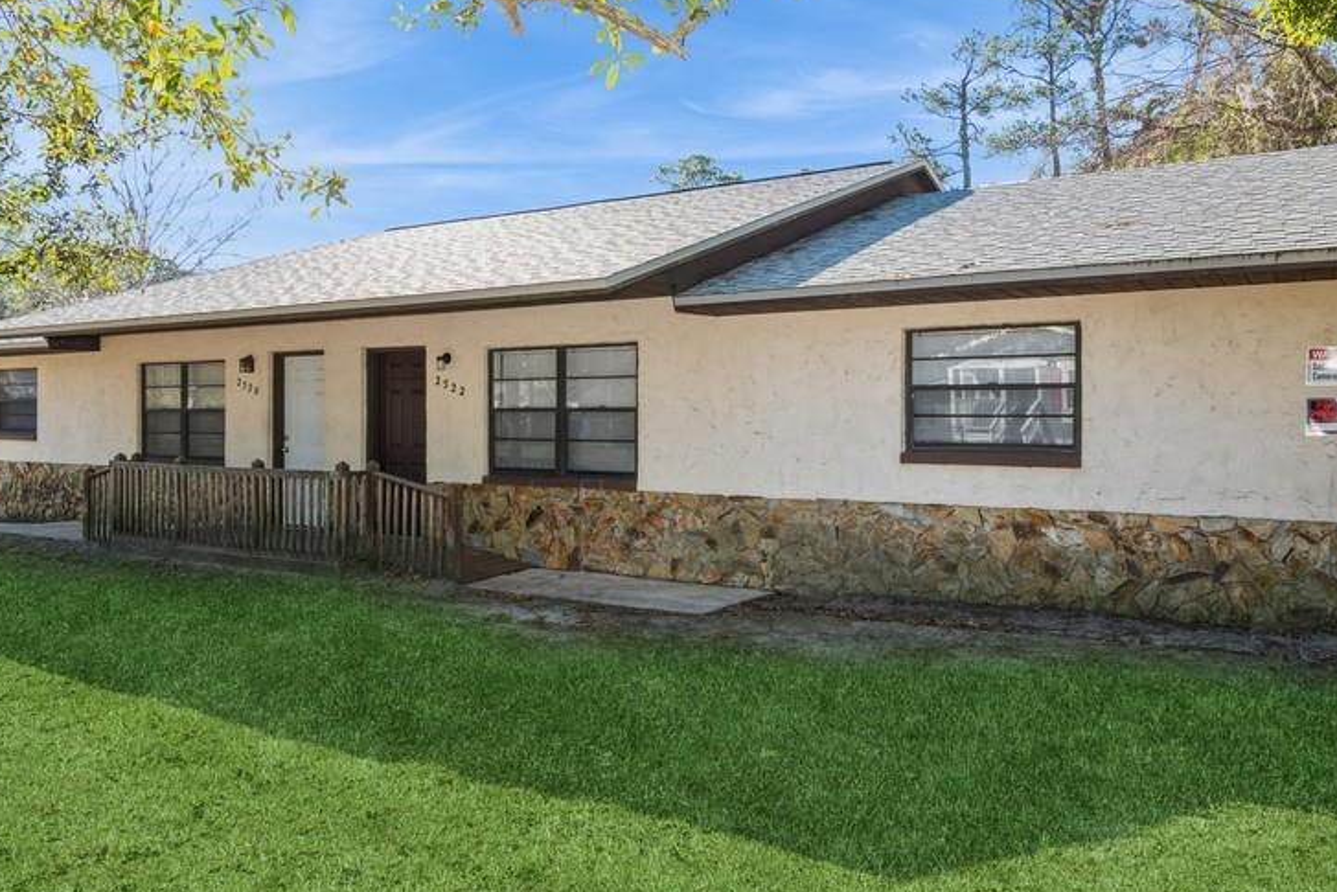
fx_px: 966
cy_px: 406
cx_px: 682
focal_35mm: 26
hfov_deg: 69.4
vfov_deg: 49.5
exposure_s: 1/125
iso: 200
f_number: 8
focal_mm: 14
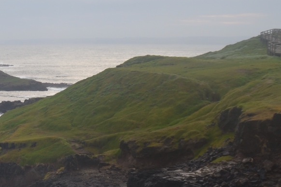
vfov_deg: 14.3
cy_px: 149
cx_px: -54
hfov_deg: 20.1
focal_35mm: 95
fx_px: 741
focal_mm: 18
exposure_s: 1/160
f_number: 6.3
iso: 100
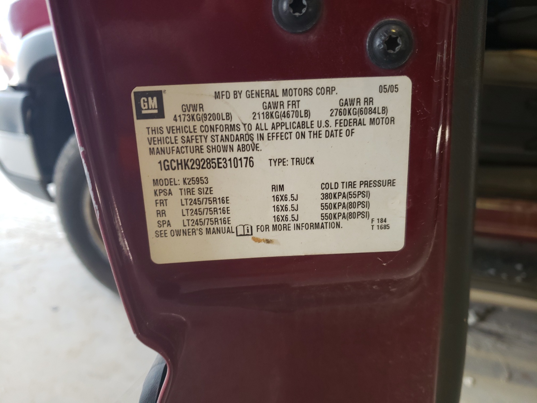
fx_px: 403
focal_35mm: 26
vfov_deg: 53.1
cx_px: 268
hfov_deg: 67.3
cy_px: 202
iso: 74
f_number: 1.5
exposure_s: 1/120
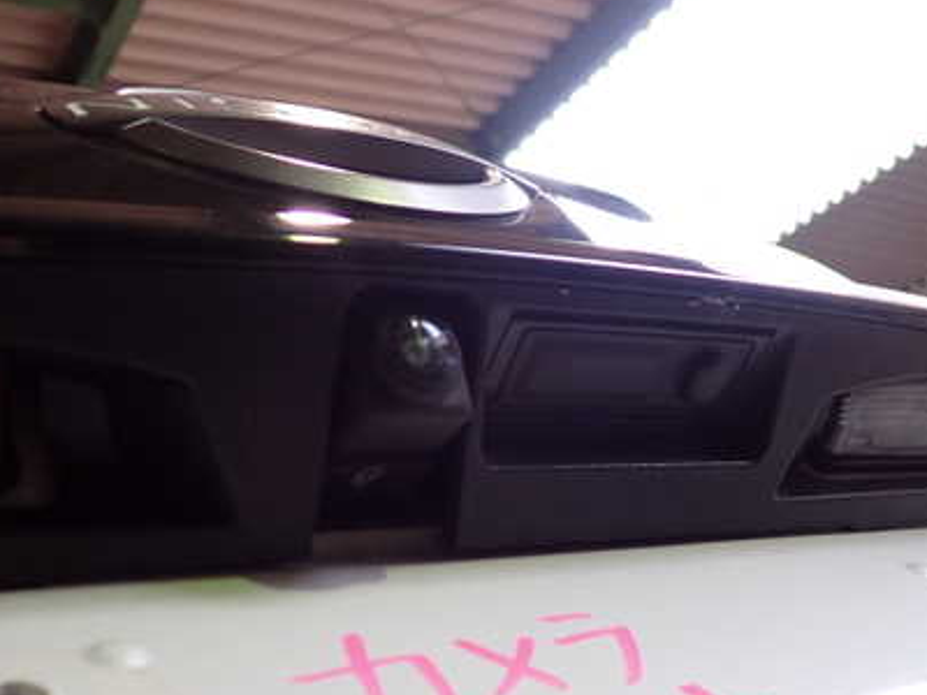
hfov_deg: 42.1
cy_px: 466
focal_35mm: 45
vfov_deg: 31.9
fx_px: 1205
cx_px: 452
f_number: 2.3
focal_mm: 5.4
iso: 200
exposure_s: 1/50
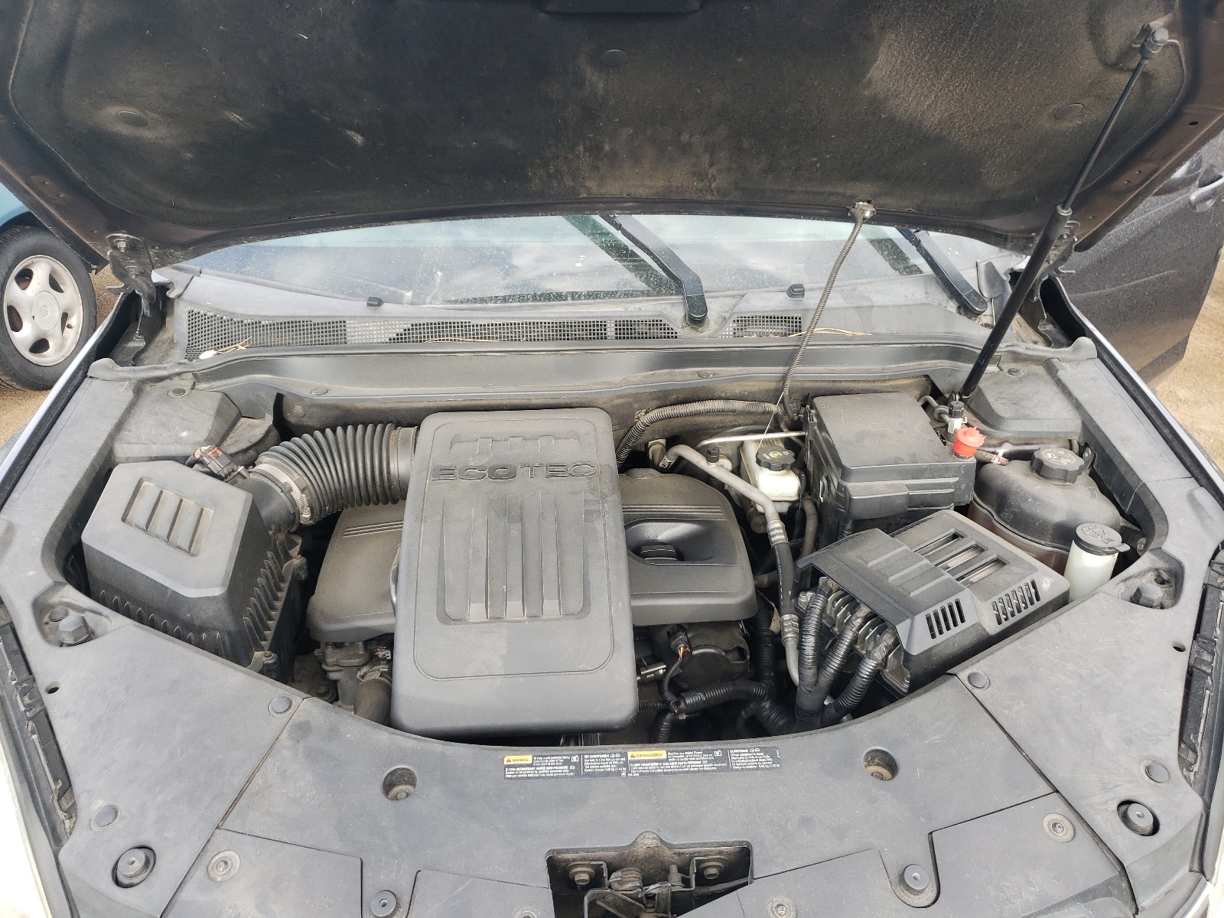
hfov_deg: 67.3
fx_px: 919
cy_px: 459
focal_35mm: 26
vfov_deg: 53.1
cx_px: 612
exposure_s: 1/217
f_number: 1.5
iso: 50
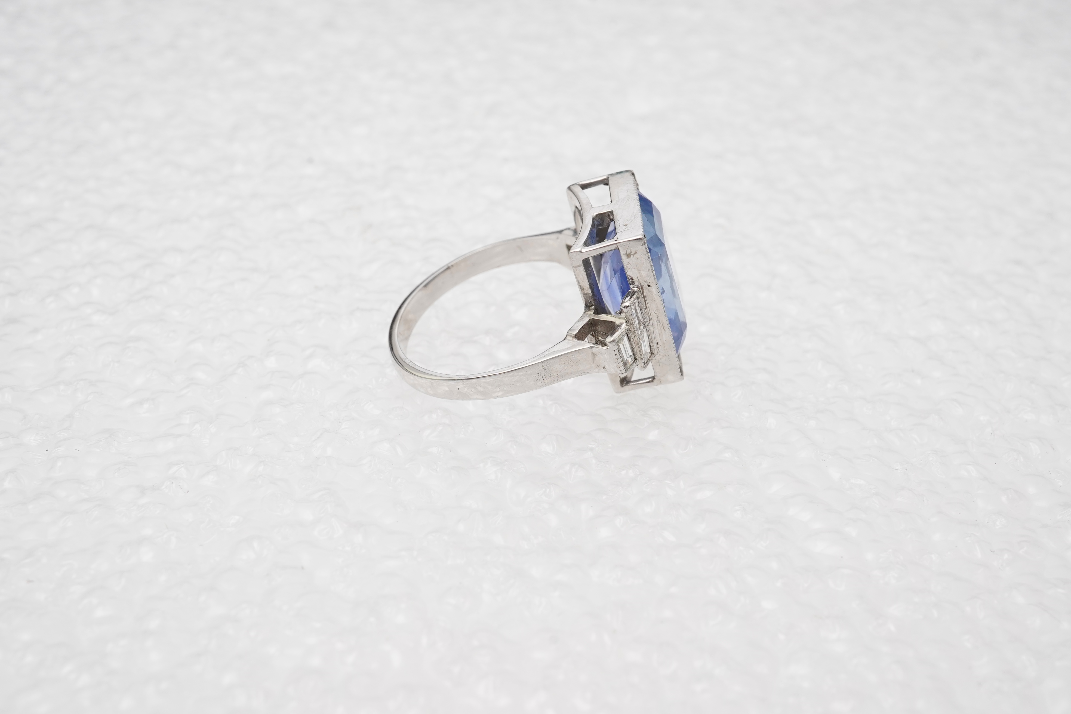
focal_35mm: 45
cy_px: 357
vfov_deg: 29.9
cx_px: 536
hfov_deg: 43.6
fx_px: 1339
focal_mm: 30
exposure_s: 1/125
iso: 500
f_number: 22
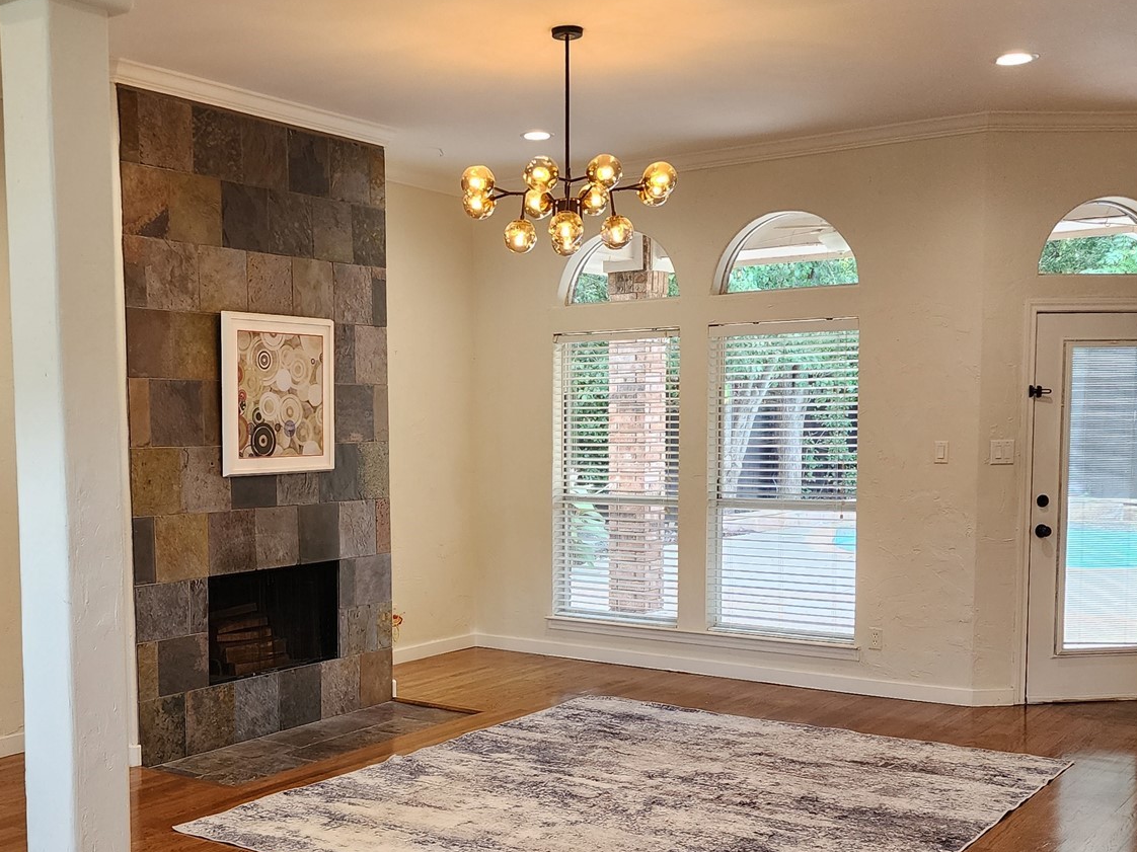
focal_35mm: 42
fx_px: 1379
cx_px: 422
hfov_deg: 44.4
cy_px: 554
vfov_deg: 34.1
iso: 250
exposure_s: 1/120
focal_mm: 6.4
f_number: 1.8
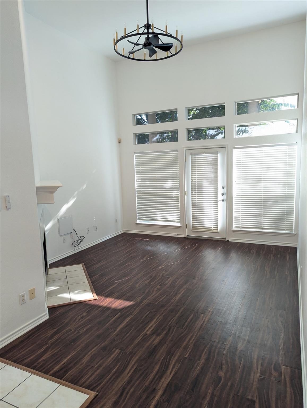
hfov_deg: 56.9
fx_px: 283
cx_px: 154
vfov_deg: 71.5
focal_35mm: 24
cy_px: 204
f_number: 1.85
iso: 433
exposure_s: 1/120
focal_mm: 6.81
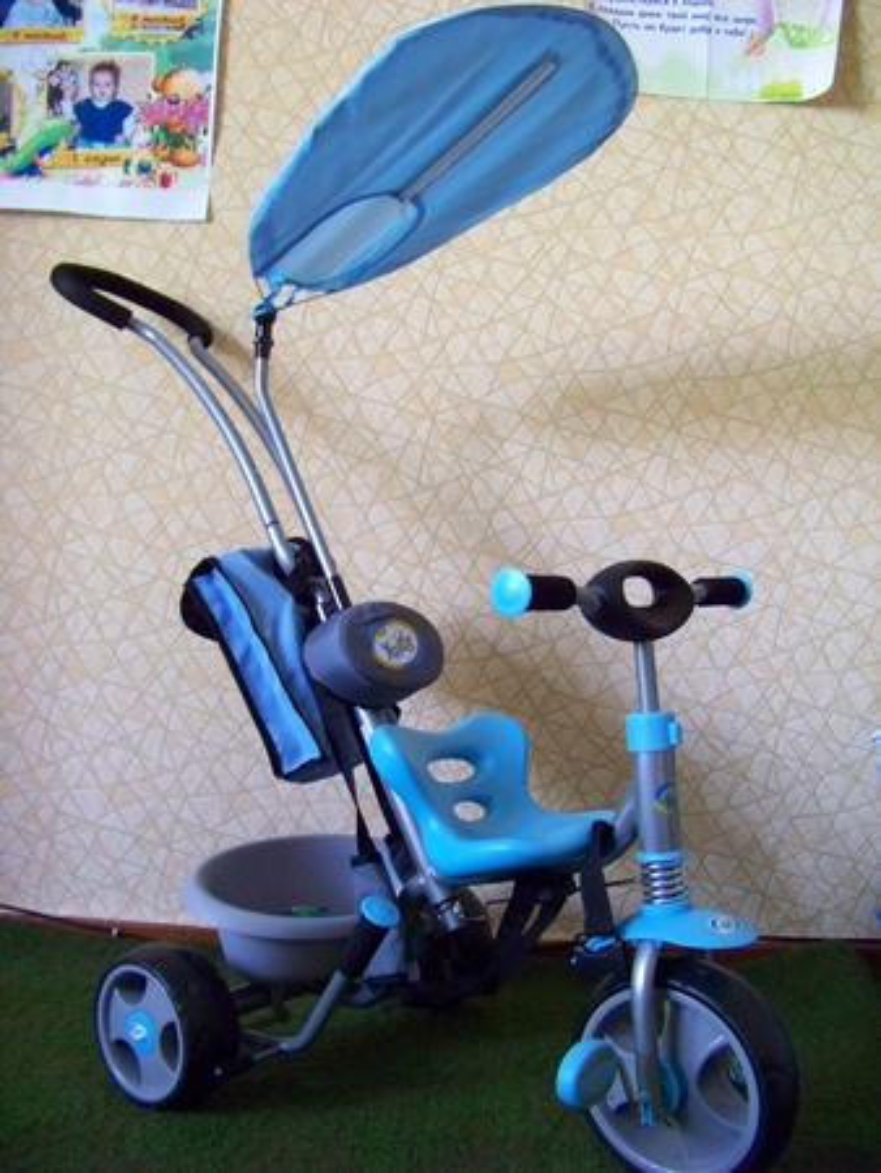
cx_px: 440
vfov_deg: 51.3
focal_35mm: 36
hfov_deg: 39.7
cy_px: 586
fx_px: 1220
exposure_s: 1/13
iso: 400
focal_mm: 5.85
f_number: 2.8
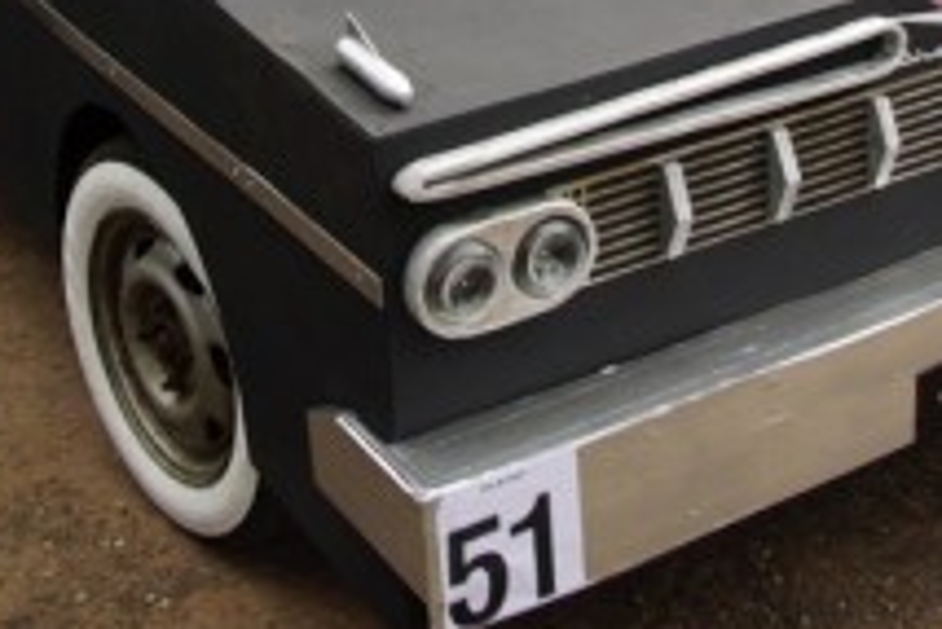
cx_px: 484
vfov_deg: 17.8
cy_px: -202
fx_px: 1869
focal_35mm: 71
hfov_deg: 28.3
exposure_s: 1/320
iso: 400
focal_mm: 17
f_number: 8
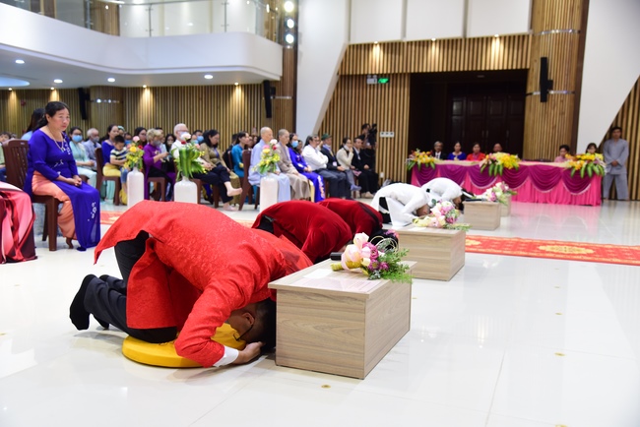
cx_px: 320
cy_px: 214
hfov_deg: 55.8
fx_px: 605
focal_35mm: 34
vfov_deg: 38.9
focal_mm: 34
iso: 800
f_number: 4
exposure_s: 1/40
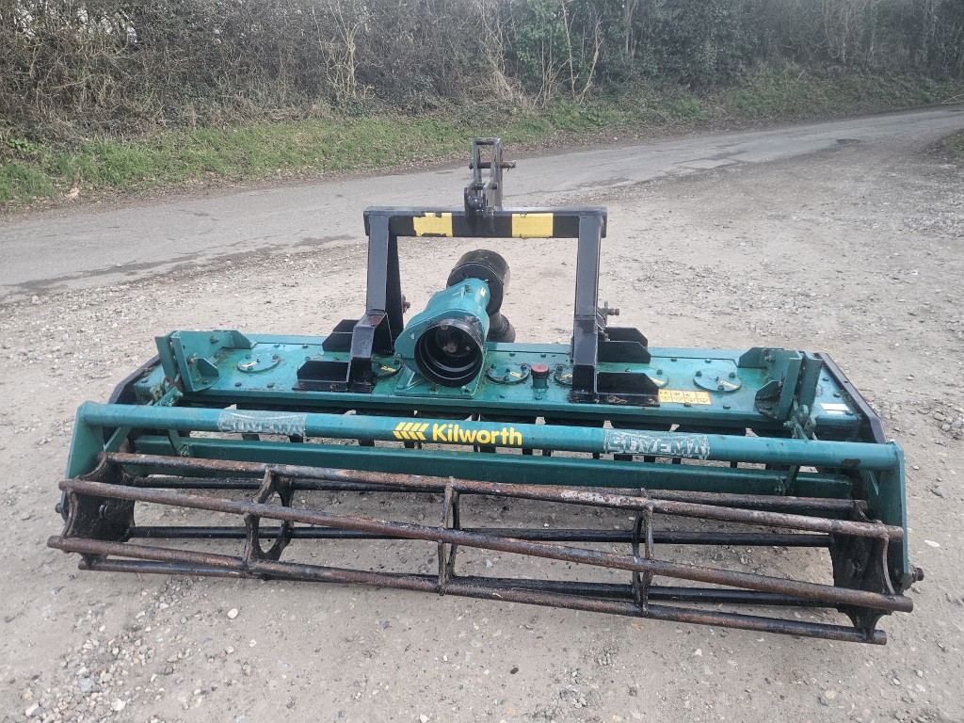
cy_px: 362
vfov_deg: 58.9
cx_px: 482
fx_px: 641
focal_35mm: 23
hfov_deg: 73.9
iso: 500
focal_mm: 5.4
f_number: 1.8
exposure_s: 1/100
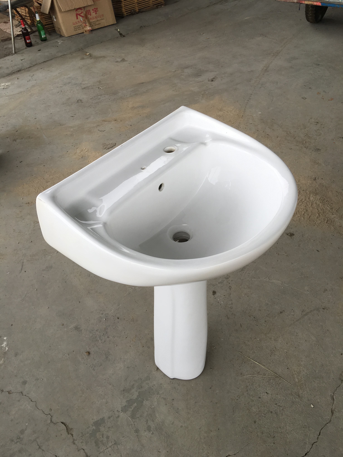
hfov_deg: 48.2
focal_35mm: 29
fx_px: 383
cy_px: 228
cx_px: 172
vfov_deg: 61.7
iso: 25
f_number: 2.2
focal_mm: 4.15
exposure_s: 1/106
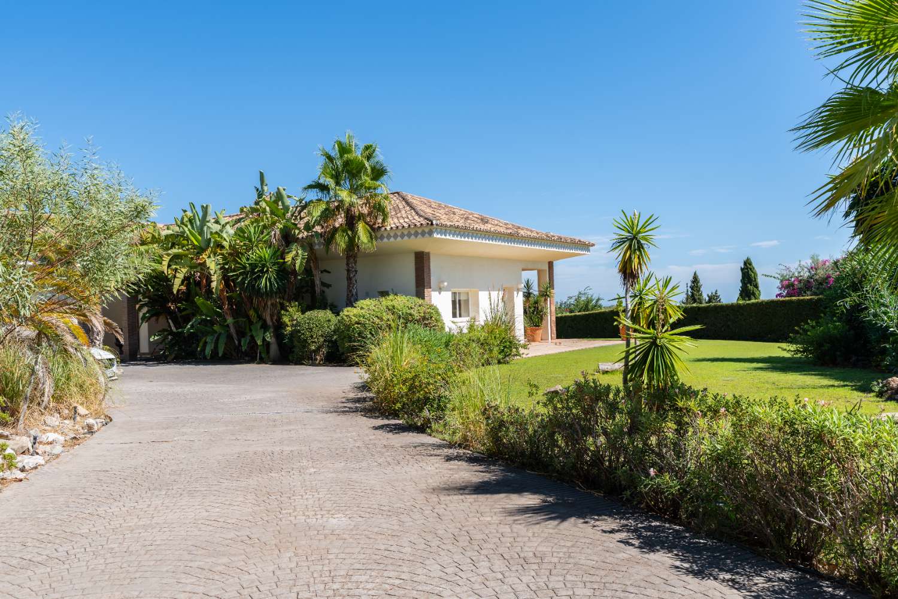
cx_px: 449
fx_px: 698
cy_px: 300
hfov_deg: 65.5
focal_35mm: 28
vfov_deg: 46.4
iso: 100
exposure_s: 1/80
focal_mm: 28
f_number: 7.1
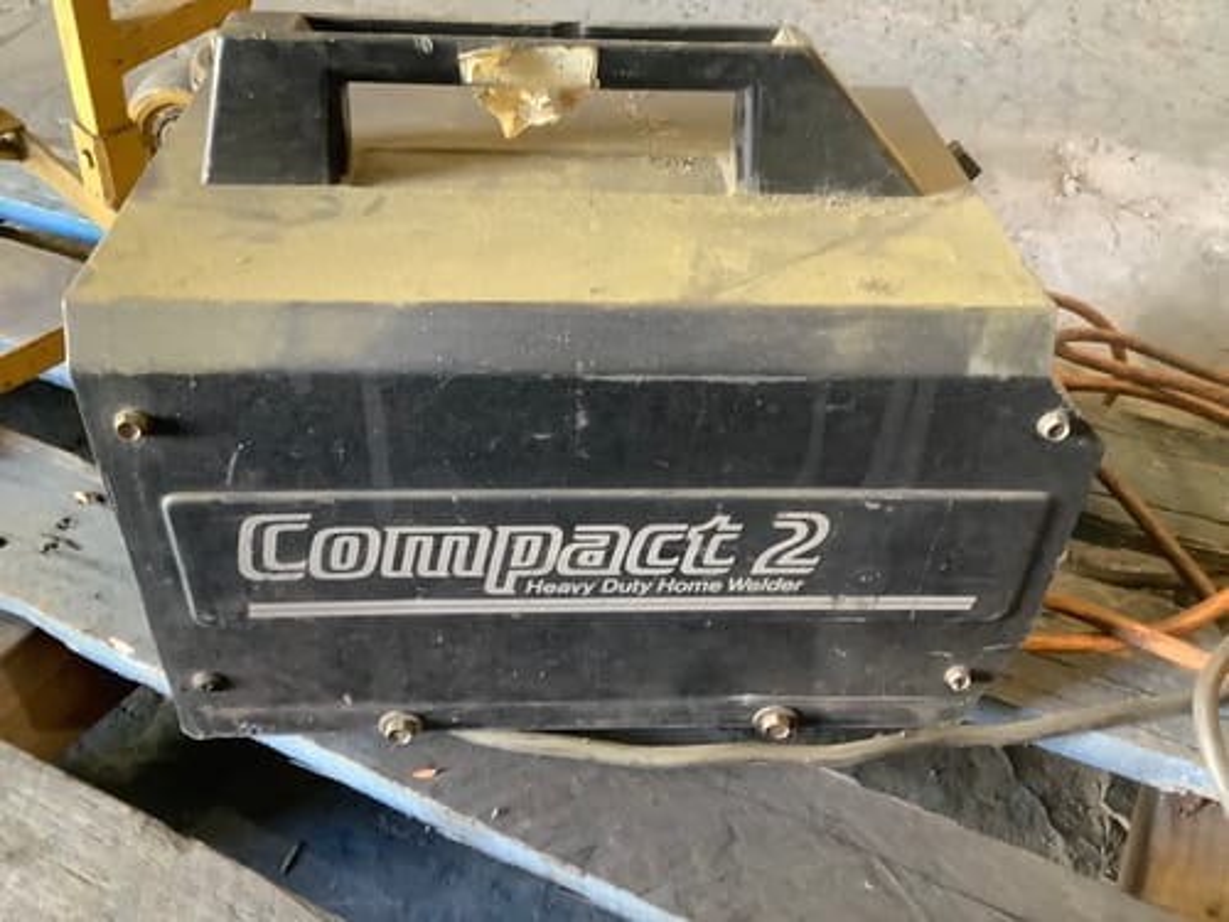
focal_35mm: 31
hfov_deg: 58.4
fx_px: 1101
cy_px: 461
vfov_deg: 45.4
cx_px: 614
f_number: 2.4
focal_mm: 3.3
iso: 400
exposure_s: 1/25
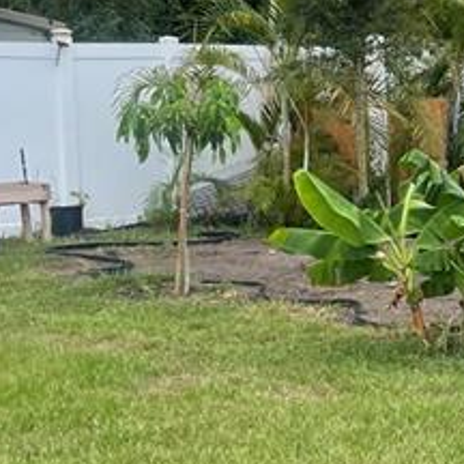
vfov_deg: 16.0
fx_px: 1653
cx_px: 801
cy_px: 273
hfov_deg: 14.3
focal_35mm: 109
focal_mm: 4.2
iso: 32
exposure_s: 1/997
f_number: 1.6
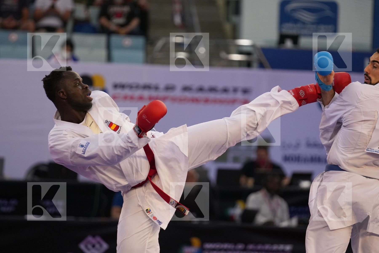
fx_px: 3158
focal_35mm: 300
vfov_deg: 4.6
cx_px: 190
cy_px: 126
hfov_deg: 6.9
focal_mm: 200
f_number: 2.8
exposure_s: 1/1000
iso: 1600
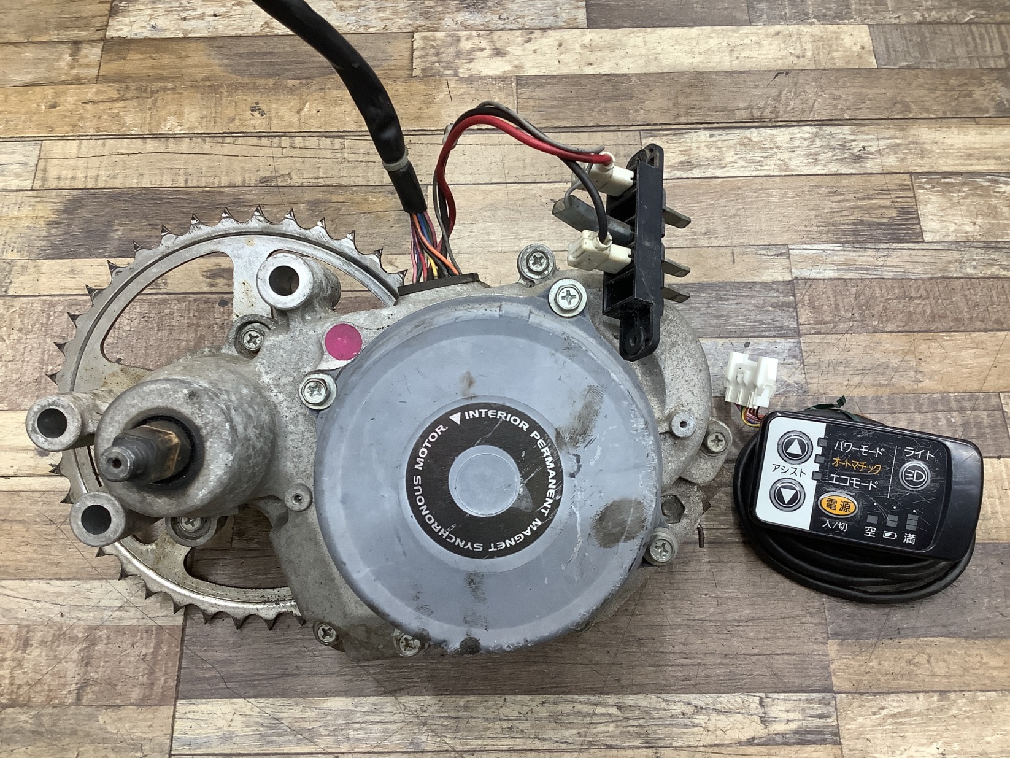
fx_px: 905
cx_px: 505
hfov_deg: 58.3
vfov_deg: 45.5
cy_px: 379
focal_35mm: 31
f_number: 2.4
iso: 125
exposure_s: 1/50
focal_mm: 3.3
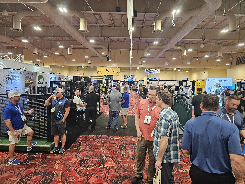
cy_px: 92
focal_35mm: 23
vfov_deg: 58.9
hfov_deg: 73.9
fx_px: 163
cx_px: 122
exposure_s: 1/120
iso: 640
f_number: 1.7
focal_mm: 6.3
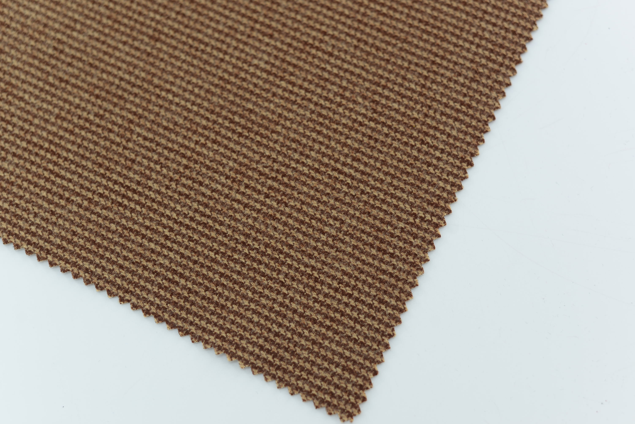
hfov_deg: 39.6
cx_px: 318
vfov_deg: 27.0
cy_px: 212
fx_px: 882
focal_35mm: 50
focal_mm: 50
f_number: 3.5
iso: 100
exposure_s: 1/100
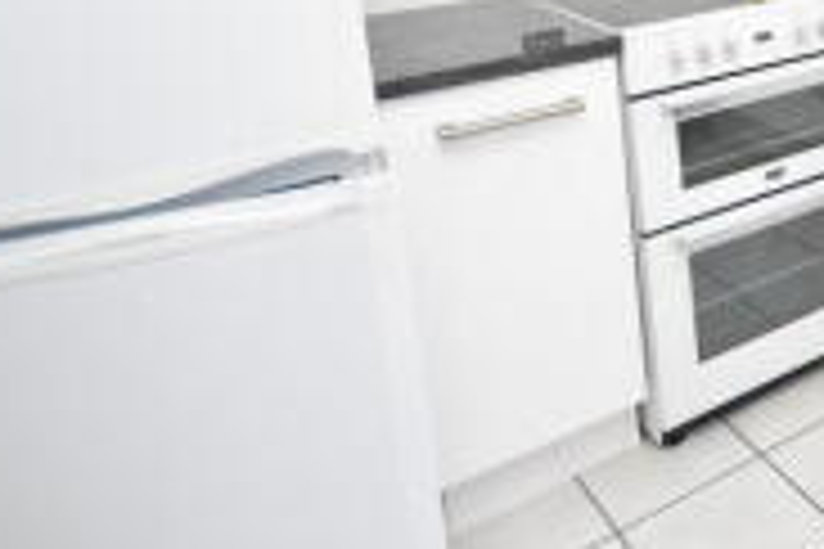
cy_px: -29
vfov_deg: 31.1
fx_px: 893
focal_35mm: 39
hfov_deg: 39.2
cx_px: 937
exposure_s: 1/200
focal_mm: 10
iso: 800
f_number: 5
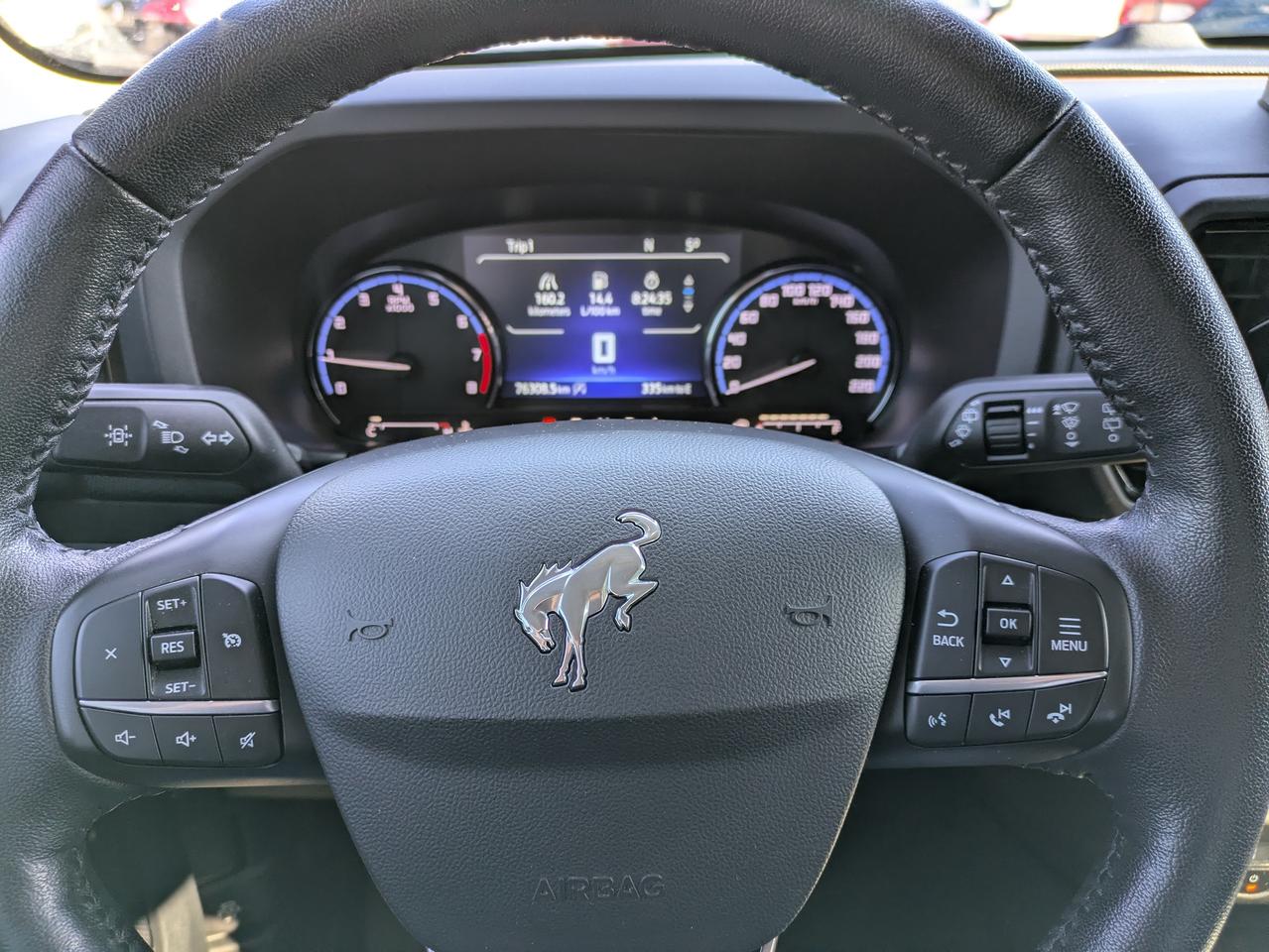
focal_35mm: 25
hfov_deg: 69.4
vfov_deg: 54.9
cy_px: 476
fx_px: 917
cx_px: 634
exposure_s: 1/100
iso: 54
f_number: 1.89
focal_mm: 5.43
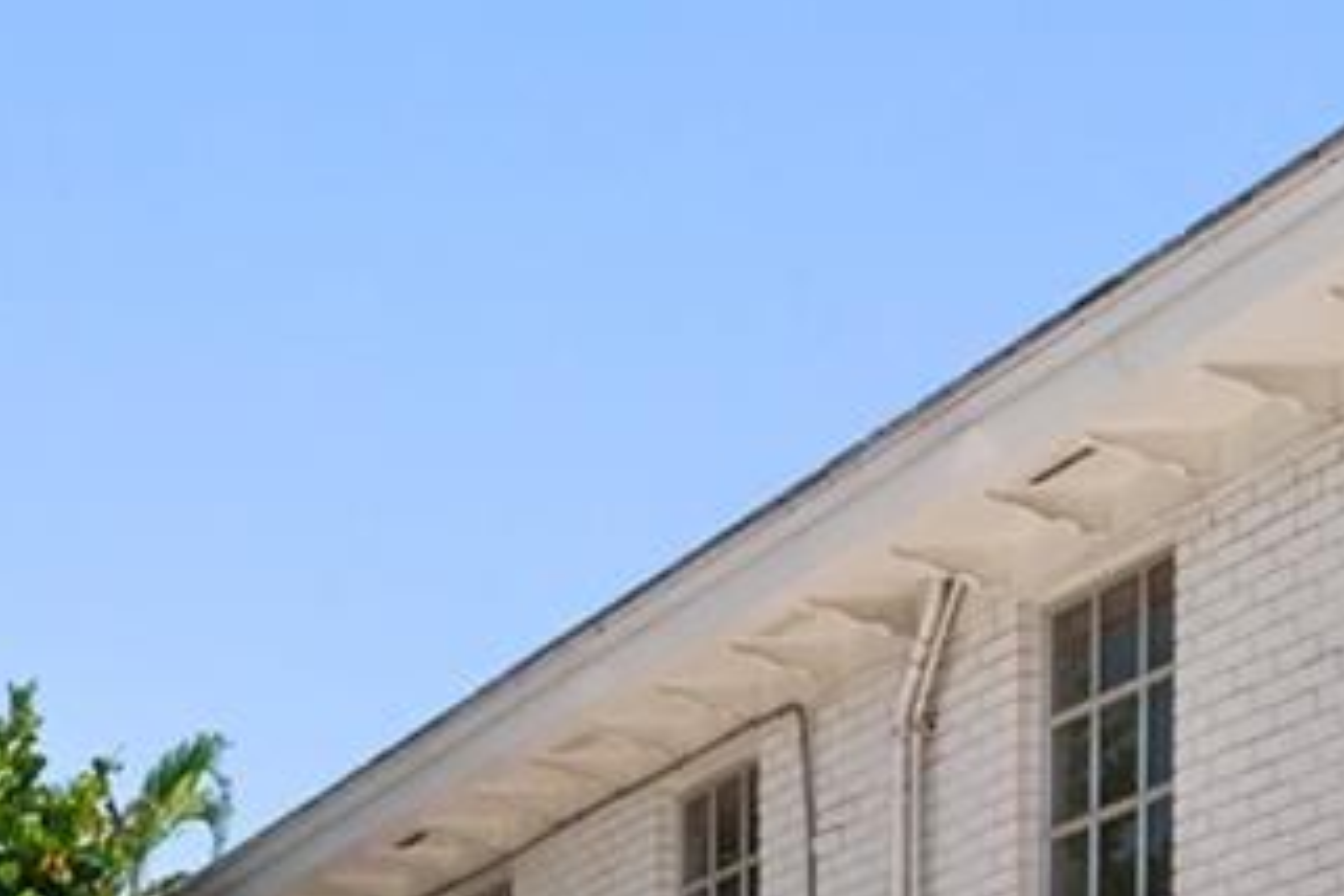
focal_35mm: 102
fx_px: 3808
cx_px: -825
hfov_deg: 17.4
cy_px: 1687
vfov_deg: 12.2
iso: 320
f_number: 18
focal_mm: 16
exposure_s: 1/200
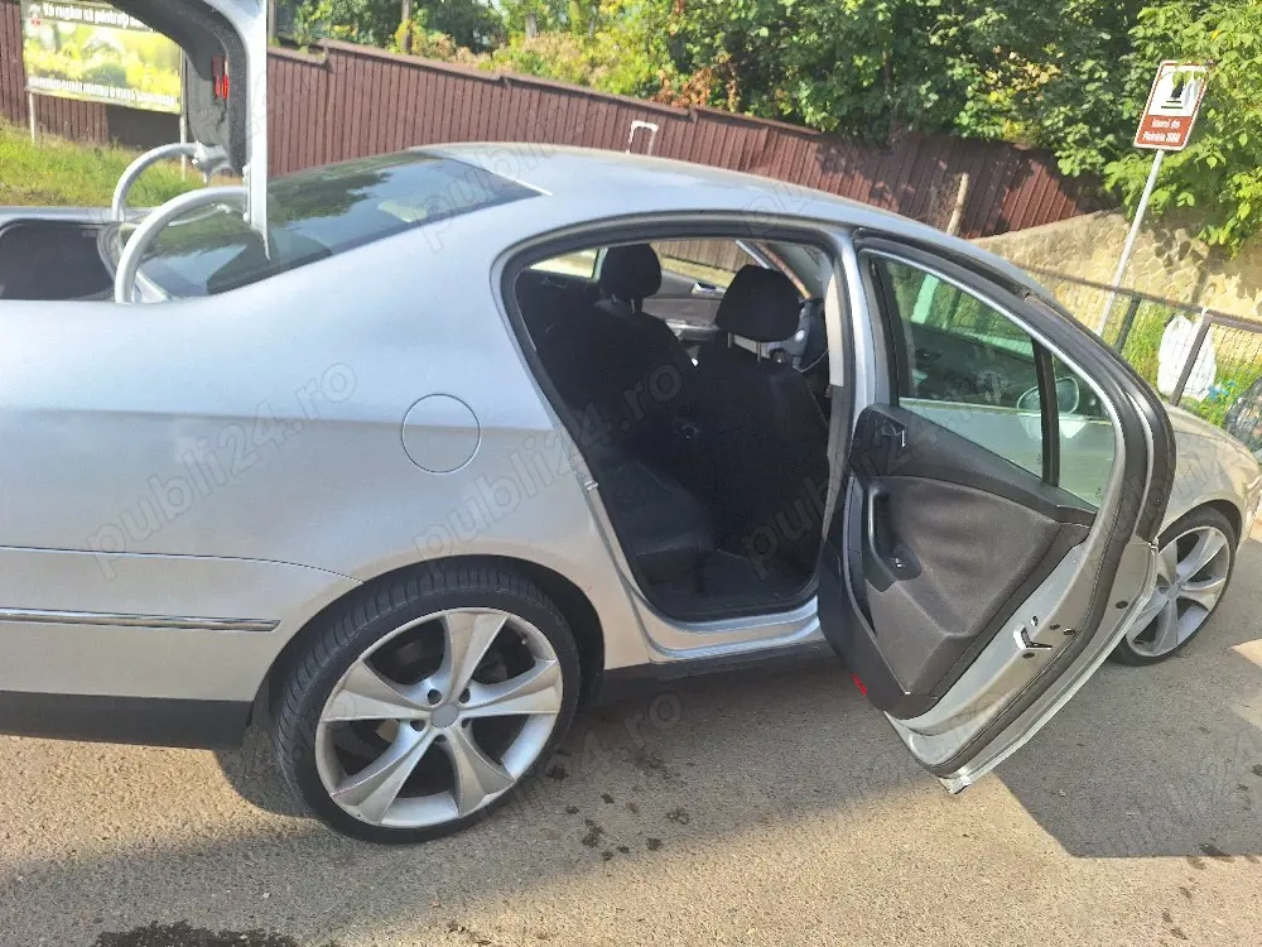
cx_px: 631
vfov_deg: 58.9
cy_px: 474
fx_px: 839
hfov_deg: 73.9
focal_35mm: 23
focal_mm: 5.54
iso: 40
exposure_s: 1/1667
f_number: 1.8
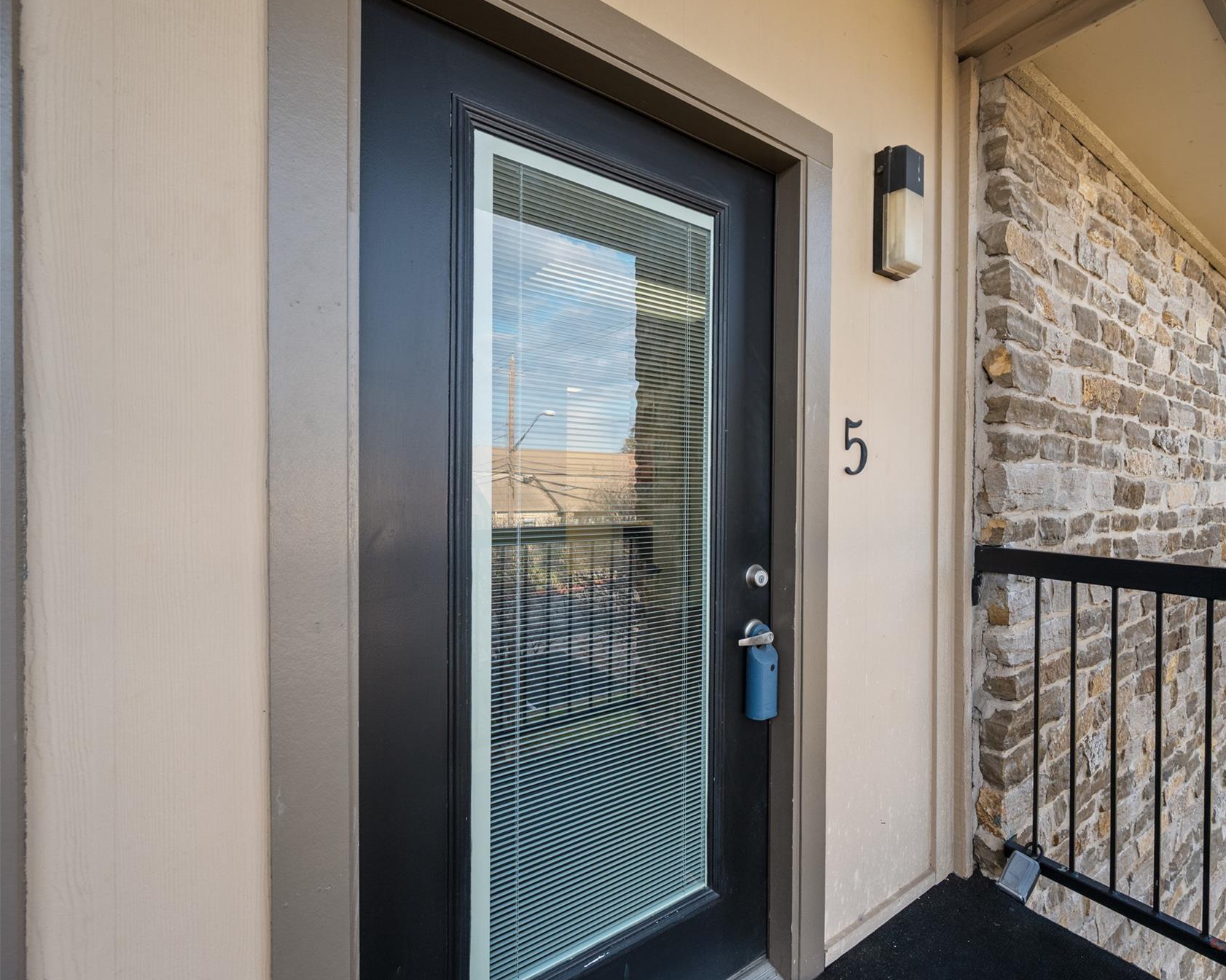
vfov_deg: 80.4
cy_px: 489
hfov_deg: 91.7
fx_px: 580
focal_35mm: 16
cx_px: 746
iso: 400
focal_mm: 14
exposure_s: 1/20
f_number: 8
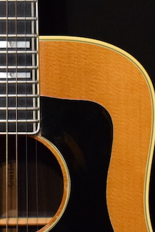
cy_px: 22
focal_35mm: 180
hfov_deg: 7.6
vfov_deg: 11.3
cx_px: 12
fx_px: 1161
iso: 2500
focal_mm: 26
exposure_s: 1/30
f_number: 4
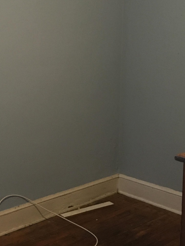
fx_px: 434
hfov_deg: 23.6
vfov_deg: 31.7
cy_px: 124
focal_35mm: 61
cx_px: 29
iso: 250
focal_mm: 4.15
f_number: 2.2
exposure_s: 1/15
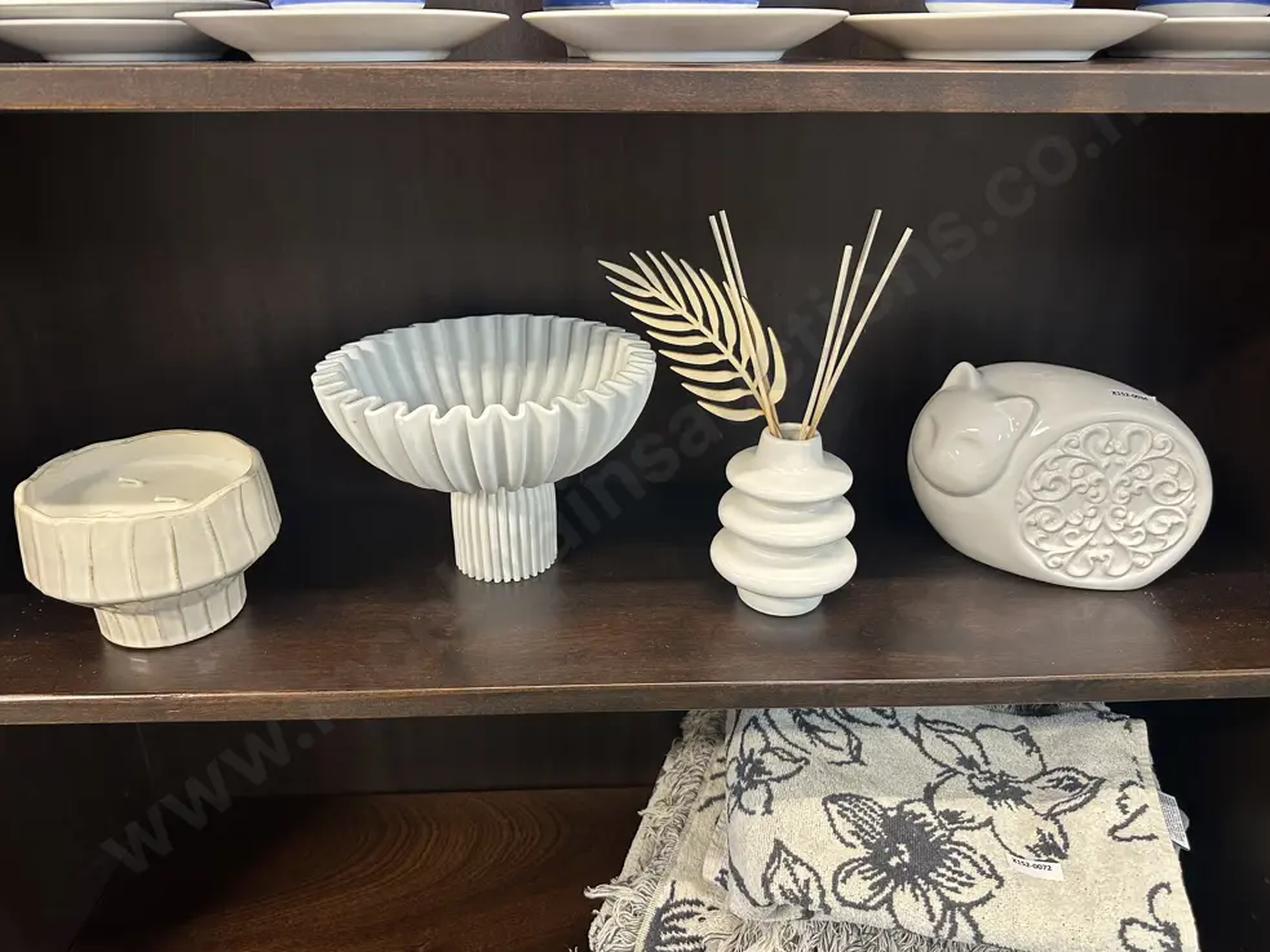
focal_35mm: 25
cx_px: 641
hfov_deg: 69.4
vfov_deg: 54.9
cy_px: 468
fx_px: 917
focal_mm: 6.86
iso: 250
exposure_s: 1/50
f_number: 1.78
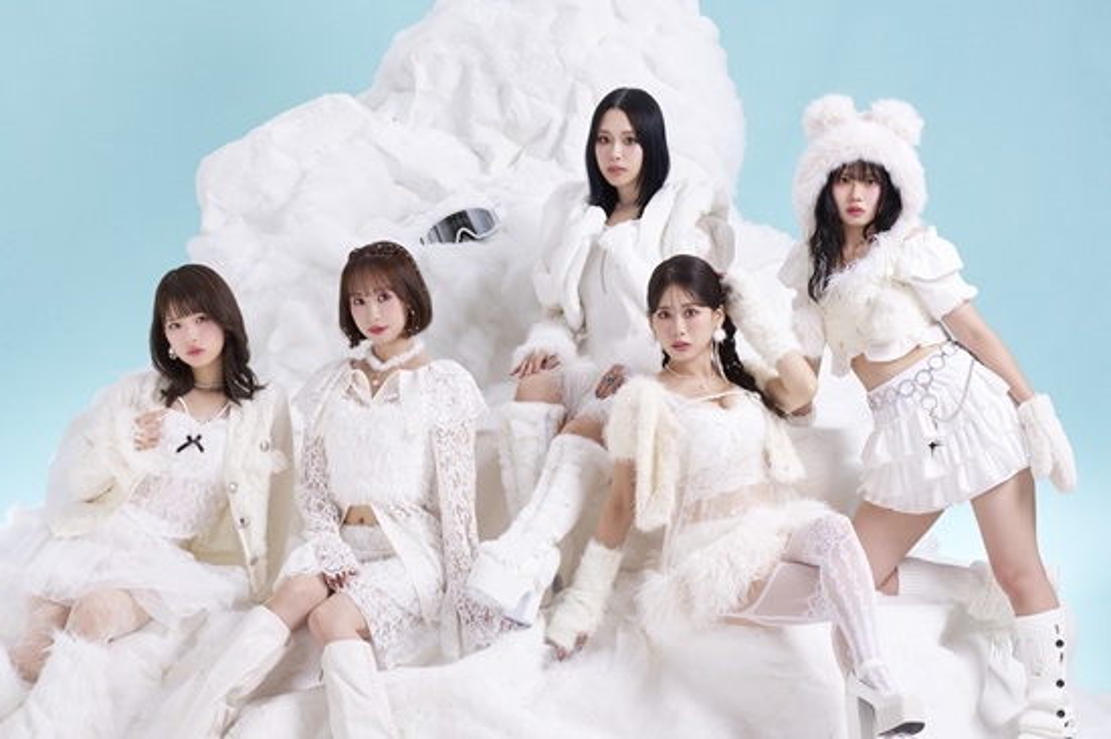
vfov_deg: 11.6
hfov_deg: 17.4
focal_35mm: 118
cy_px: 370
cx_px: 556
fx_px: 3639
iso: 100
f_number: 11
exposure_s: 1/160
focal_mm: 118
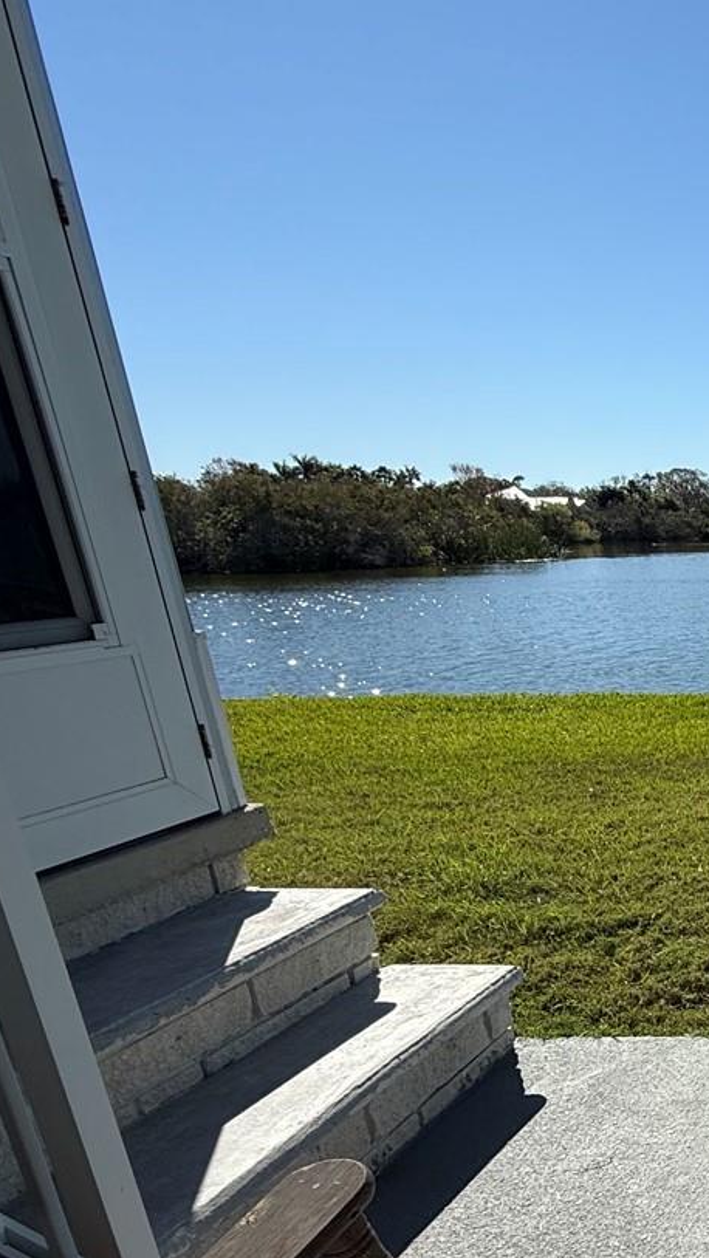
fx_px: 1002
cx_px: 1099
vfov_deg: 62.8
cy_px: 829
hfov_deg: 26.4
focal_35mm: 30
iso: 50
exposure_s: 1/2976
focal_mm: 2.22
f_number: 2.2
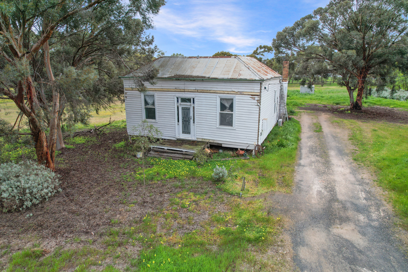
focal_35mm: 22
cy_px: 136
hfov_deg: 78.6
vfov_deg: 57.2
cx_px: 204
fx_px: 249
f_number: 2.8
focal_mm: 8.38
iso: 100
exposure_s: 1/1000
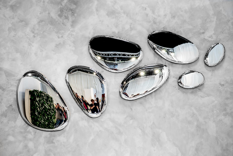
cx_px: 116
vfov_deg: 37.8
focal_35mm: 35
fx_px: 226
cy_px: 78
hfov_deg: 54.4
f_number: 4.5
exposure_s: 1/6
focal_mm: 35
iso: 100
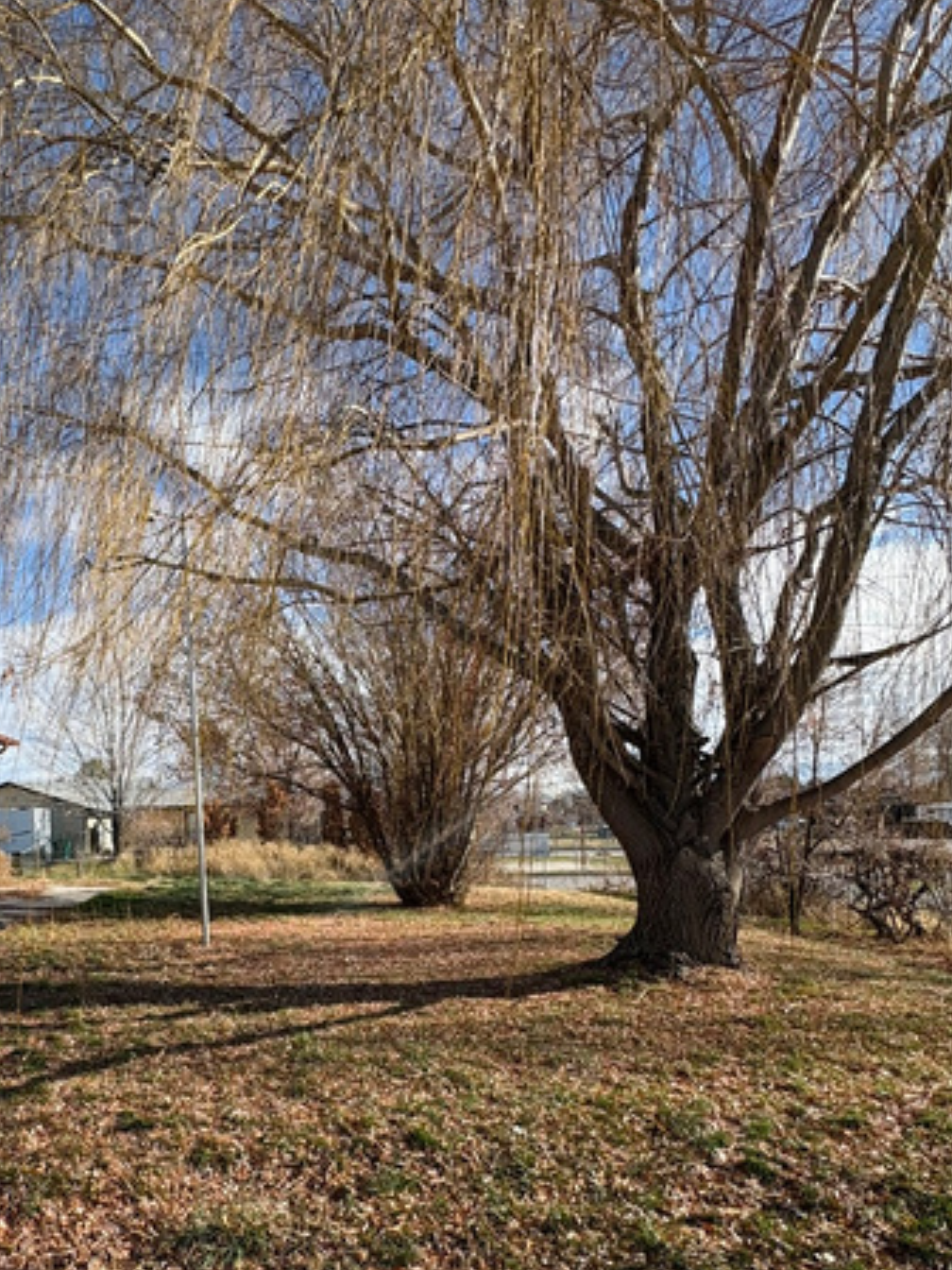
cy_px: 799
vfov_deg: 70.4
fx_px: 880
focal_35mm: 24
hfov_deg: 53.9
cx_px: 227
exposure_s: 1/1063
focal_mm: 2.22
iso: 50
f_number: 2.2
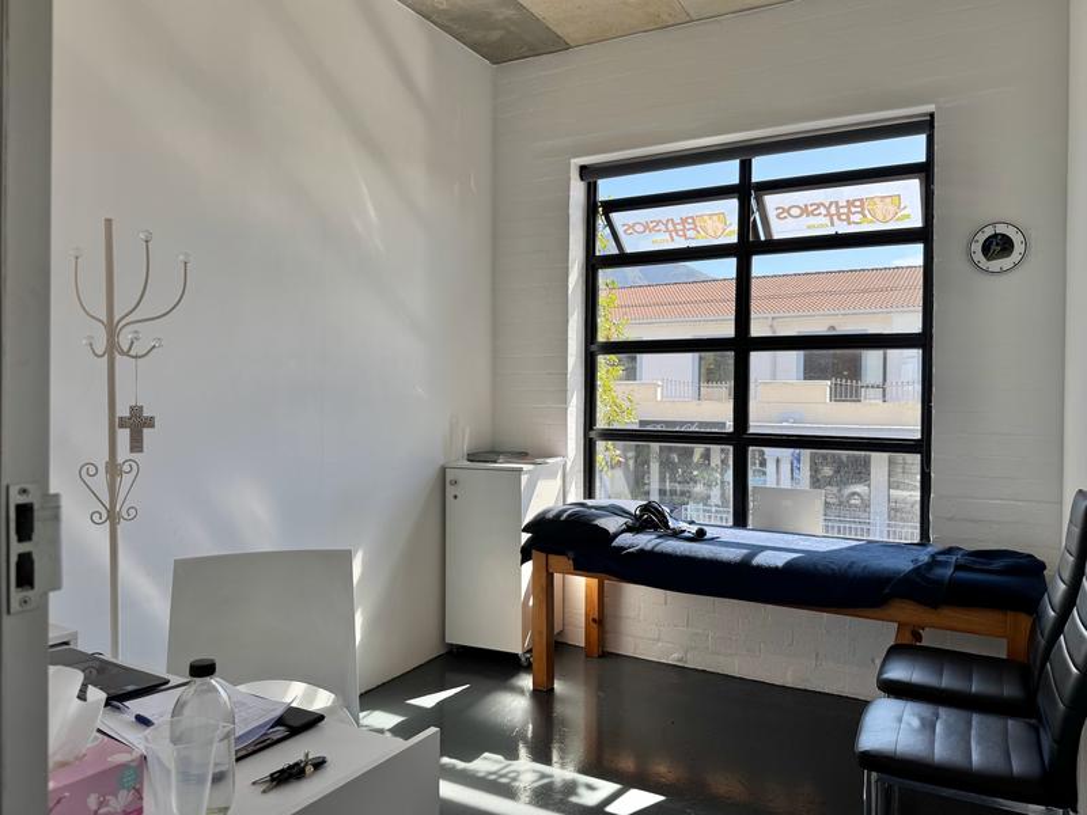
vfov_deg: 56.8
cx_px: 544
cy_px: 408
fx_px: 754
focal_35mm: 24
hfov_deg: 71.6
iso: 80
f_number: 1.78
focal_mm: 6.76
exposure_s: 1/756
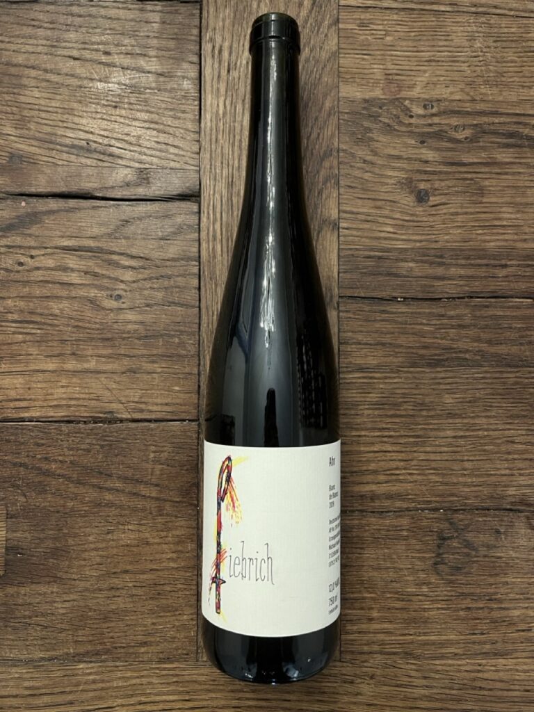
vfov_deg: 67.3
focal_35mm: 26
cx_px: 267
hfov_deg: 53.1
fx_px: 535
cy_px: 356
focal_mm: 5.1
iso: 400
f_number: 1.6
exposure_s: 1/50
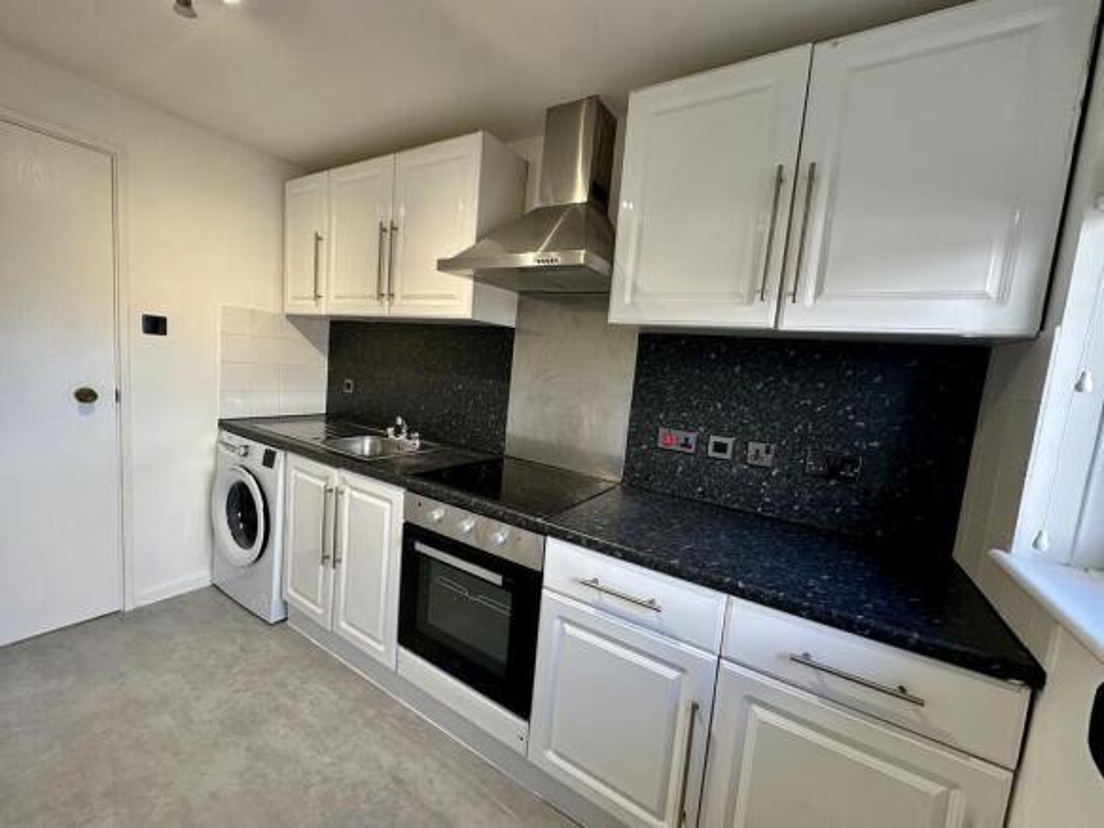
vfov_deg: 85.7
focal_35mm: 14
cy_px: 414
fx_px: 446
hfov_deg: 102.1
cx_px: 552
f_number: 2.2
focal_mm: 2.22
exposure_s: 1/100
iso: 200
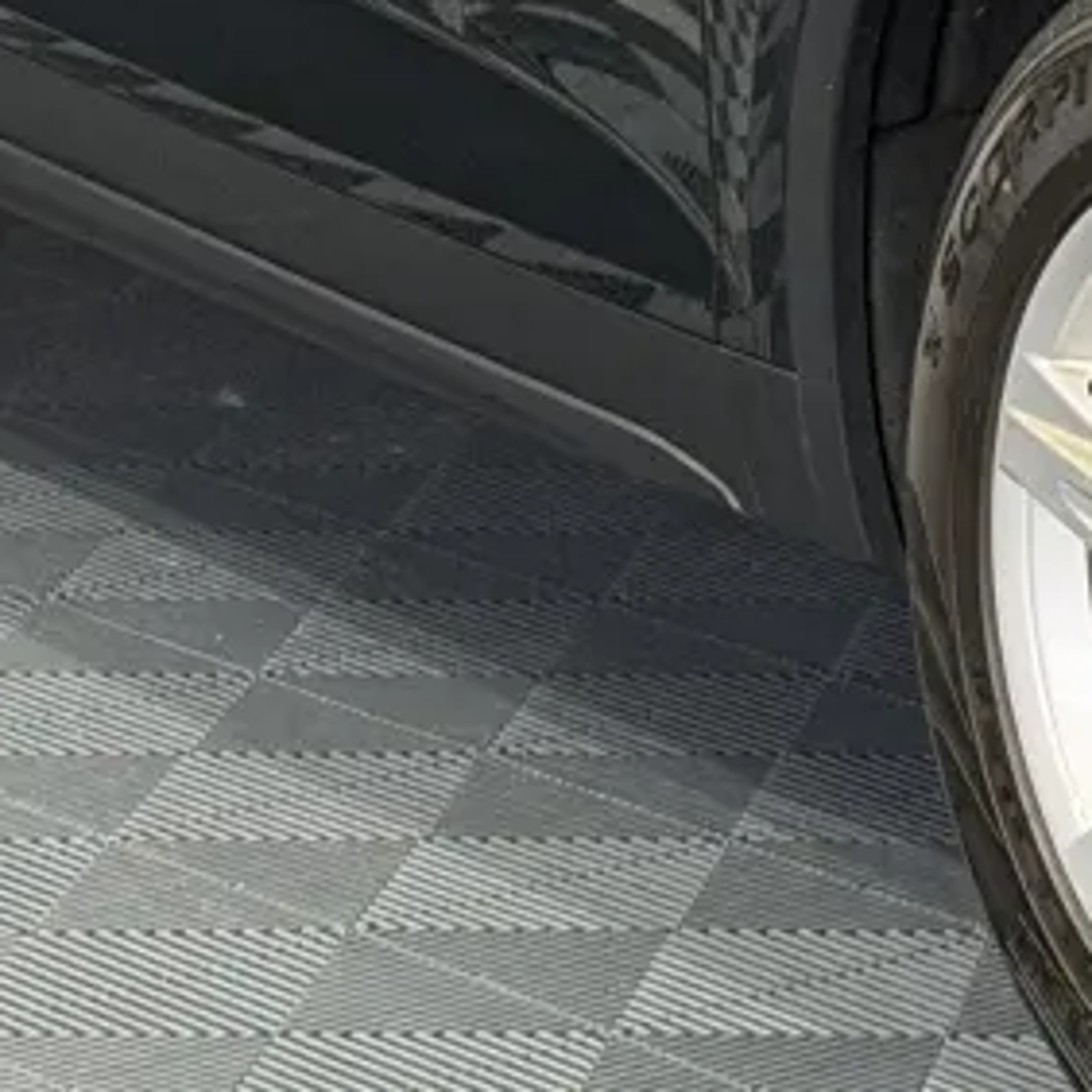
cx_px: 1890
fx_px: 7745
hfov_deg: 7.8
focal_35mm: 217
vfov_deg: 8.0
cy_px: -19
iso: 250
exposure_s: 1/50
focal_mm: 6.76
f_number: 1.78
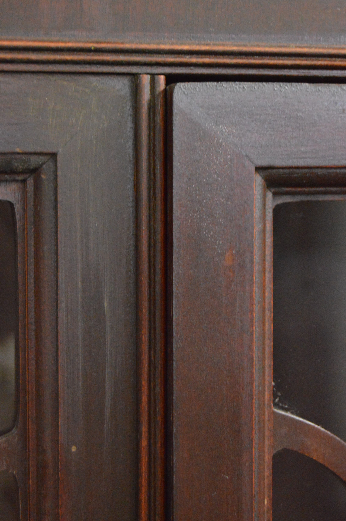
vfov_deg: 24.1
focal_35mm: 85
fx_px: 1221
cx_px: 172
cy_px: 258
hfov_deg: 16.1
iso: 6400
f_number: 5.6
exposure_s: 1/30
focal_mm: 55
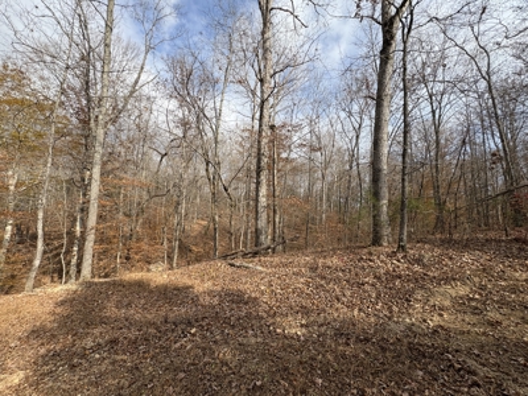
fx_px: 214
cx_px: 264
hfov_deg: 102.1
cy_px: 198
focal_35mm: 14
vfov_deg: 85.7
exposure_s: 1/1256
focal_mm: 2.22
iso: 50
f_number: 2.2
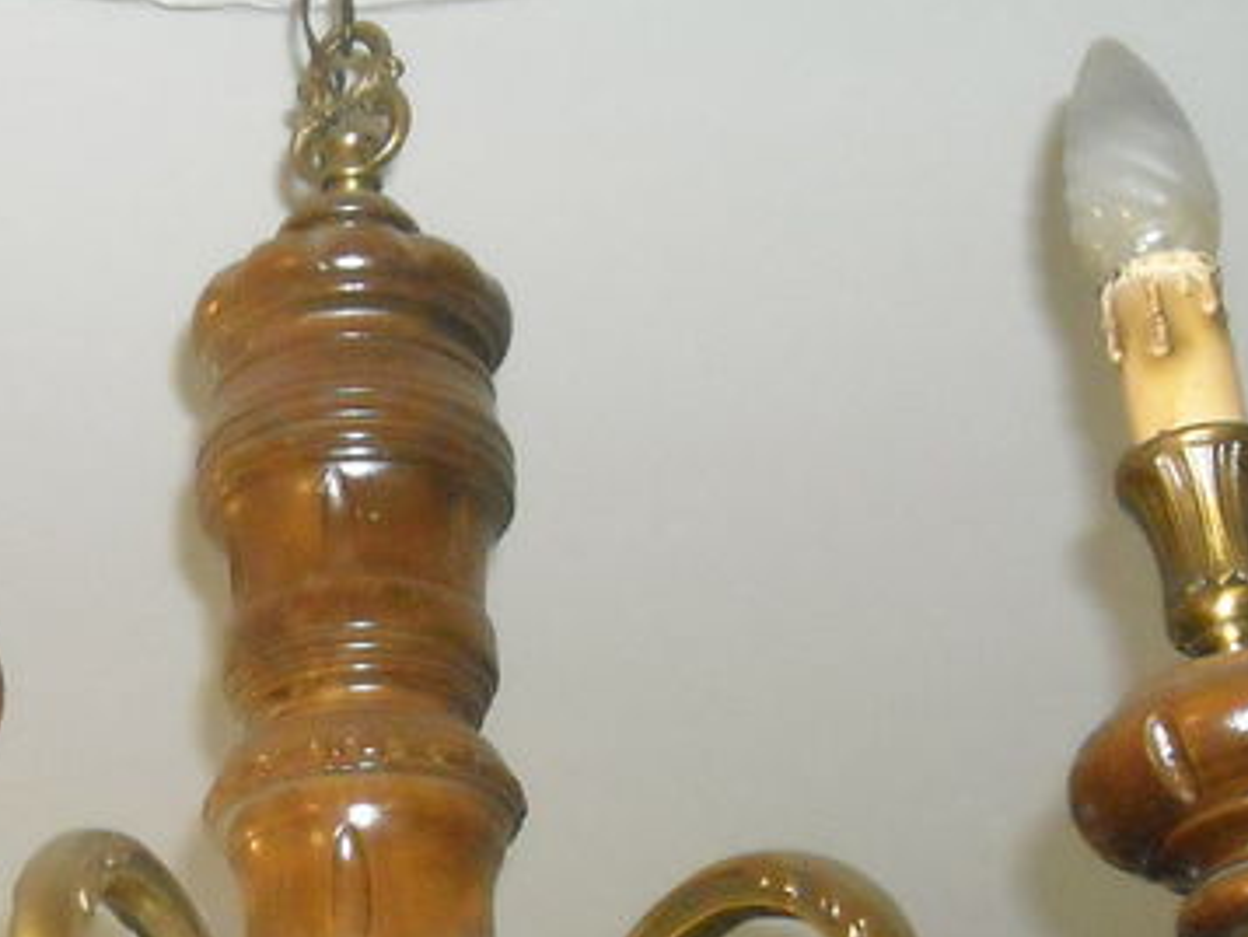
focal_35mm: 98
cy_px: 857
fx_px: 3534
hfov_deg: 19.8
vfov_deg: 14.9
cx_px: 238
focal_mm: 5.7
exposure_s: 1/60
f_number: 2.8
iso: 800
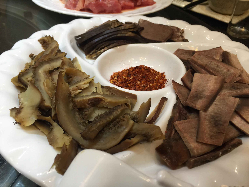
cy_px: 94
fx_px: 209
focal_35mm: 29
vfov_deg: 48.2
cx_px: 124
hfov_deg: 61.7
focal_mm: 4.15
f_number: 2.2
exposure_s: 1/17
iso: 50
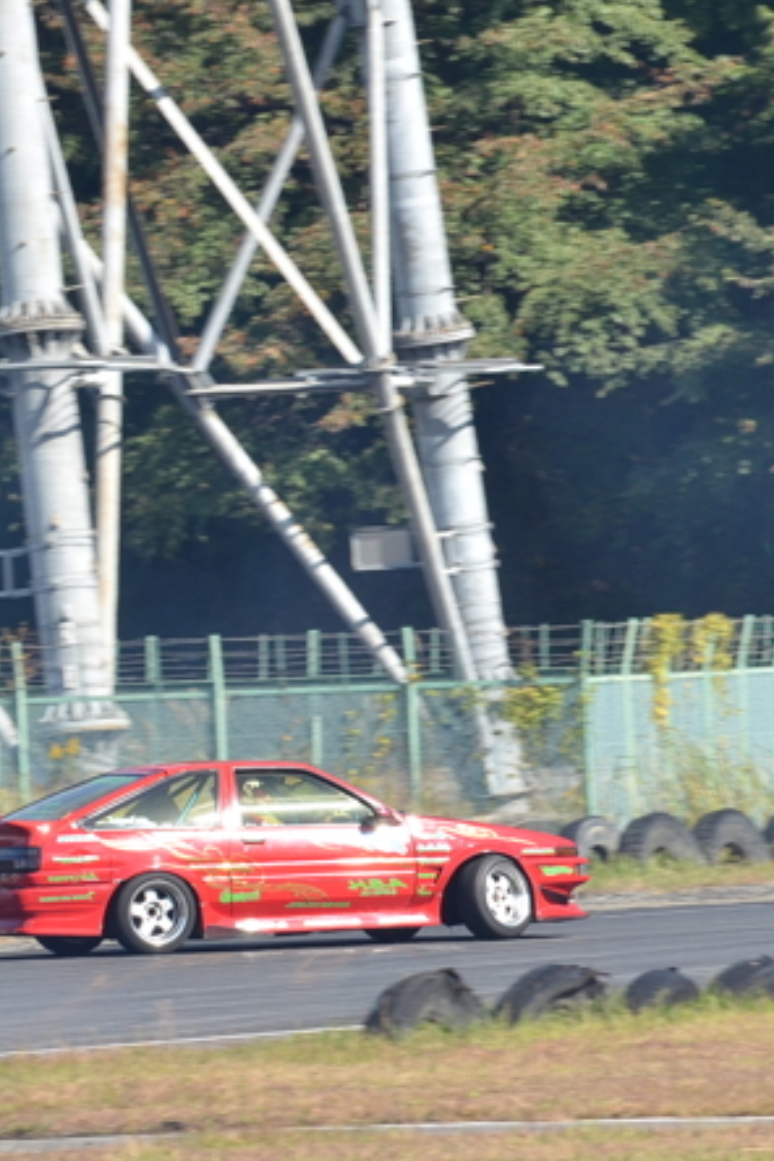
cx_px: 471
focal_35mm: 483
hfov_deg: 2.8
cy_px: 727
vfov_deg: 4.3
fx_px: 15576
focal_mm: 140
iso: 200
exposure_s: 1/250
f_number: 10
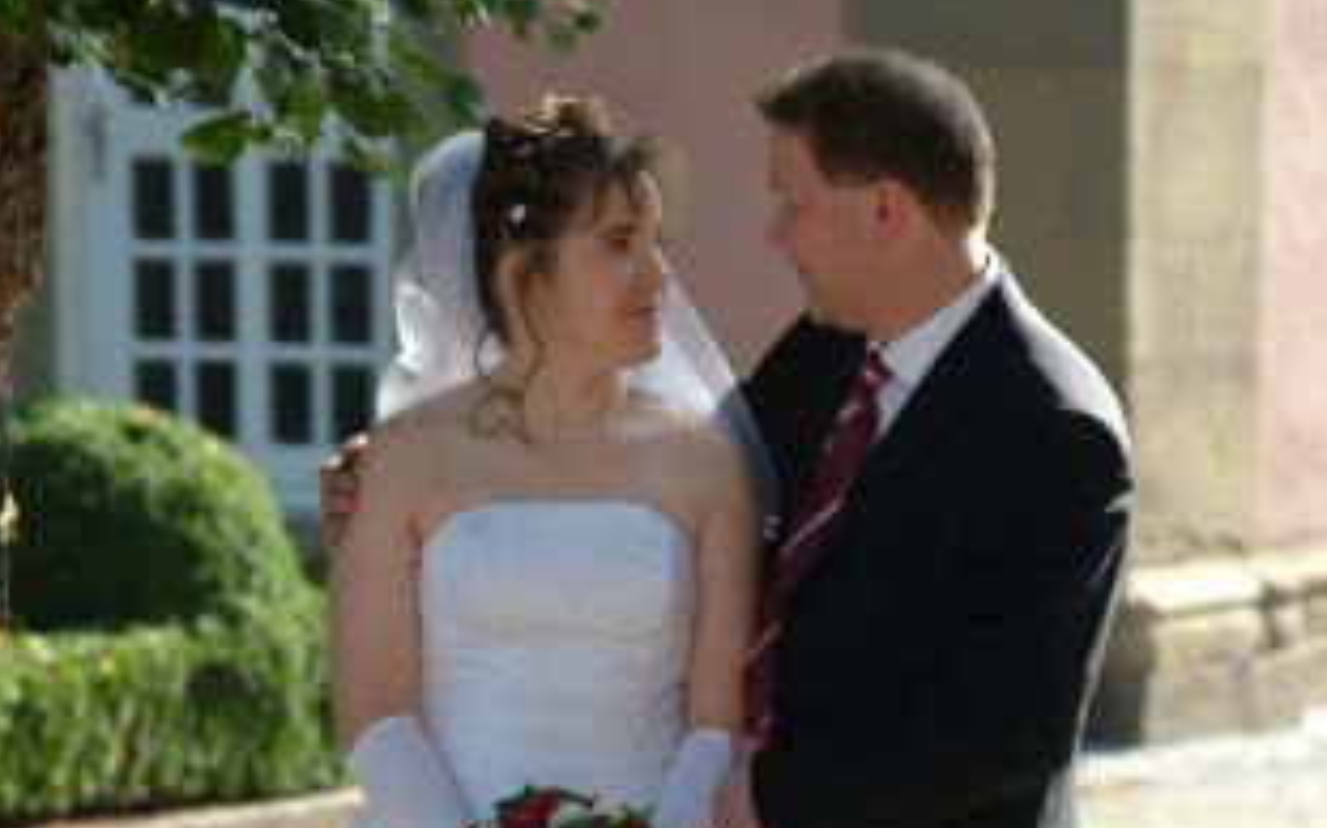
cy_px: 576
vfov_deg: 6.6
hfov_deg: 10.6
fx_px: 7157
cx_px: 687
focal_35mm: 198
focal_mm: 94
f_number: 4.5
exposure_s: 1/125
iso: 100
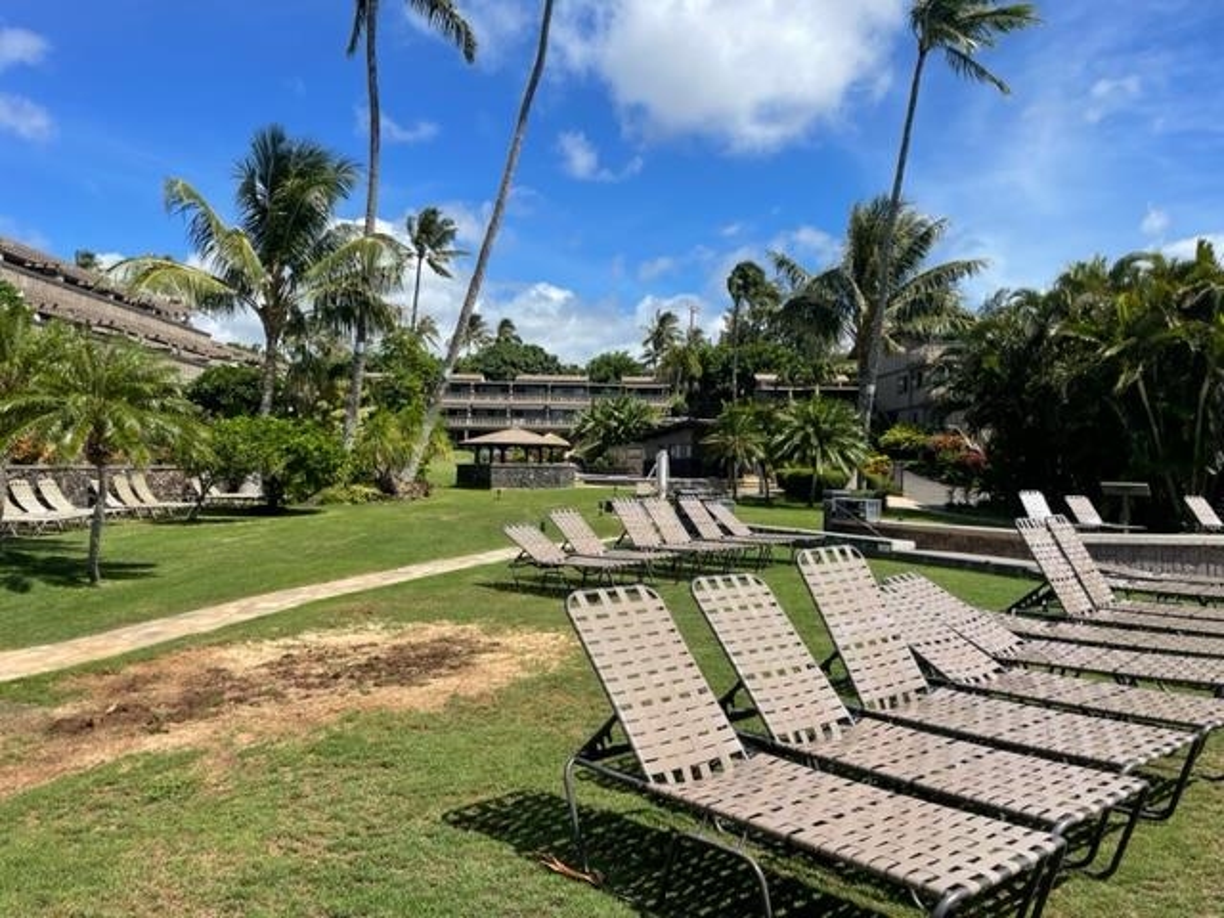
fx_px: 919
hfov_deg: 67.3
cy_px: 459
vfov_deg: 53.1
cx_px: 612
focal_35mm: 26
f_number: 1.6
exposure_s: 1/3509
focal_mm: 4.2
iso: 32
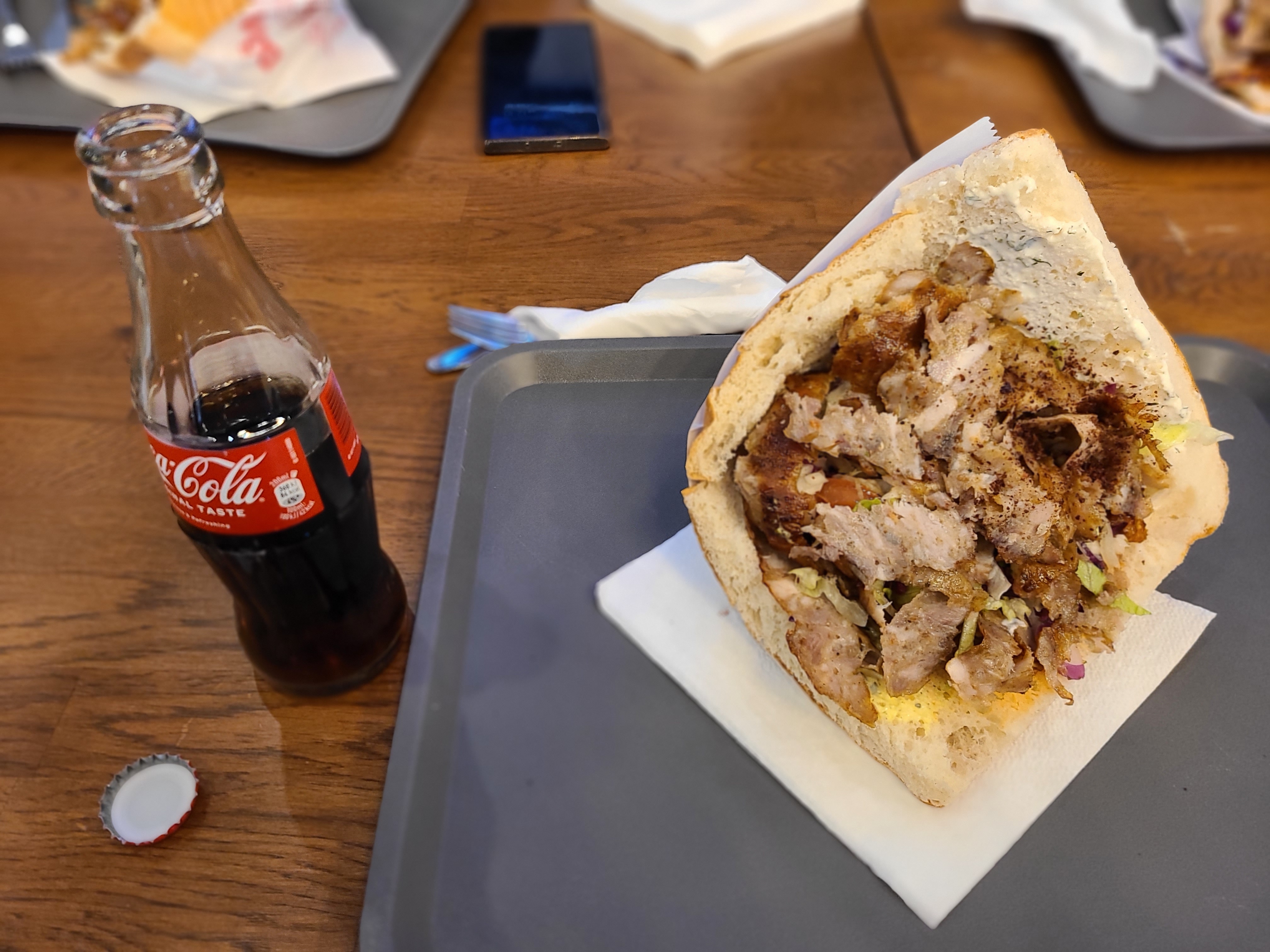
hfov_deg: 67.3
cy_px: 476
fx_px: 954
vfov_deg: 53.1
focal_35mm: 26
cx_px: 635
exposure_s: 1/50
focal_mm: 5.4
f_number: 1.8
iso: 320
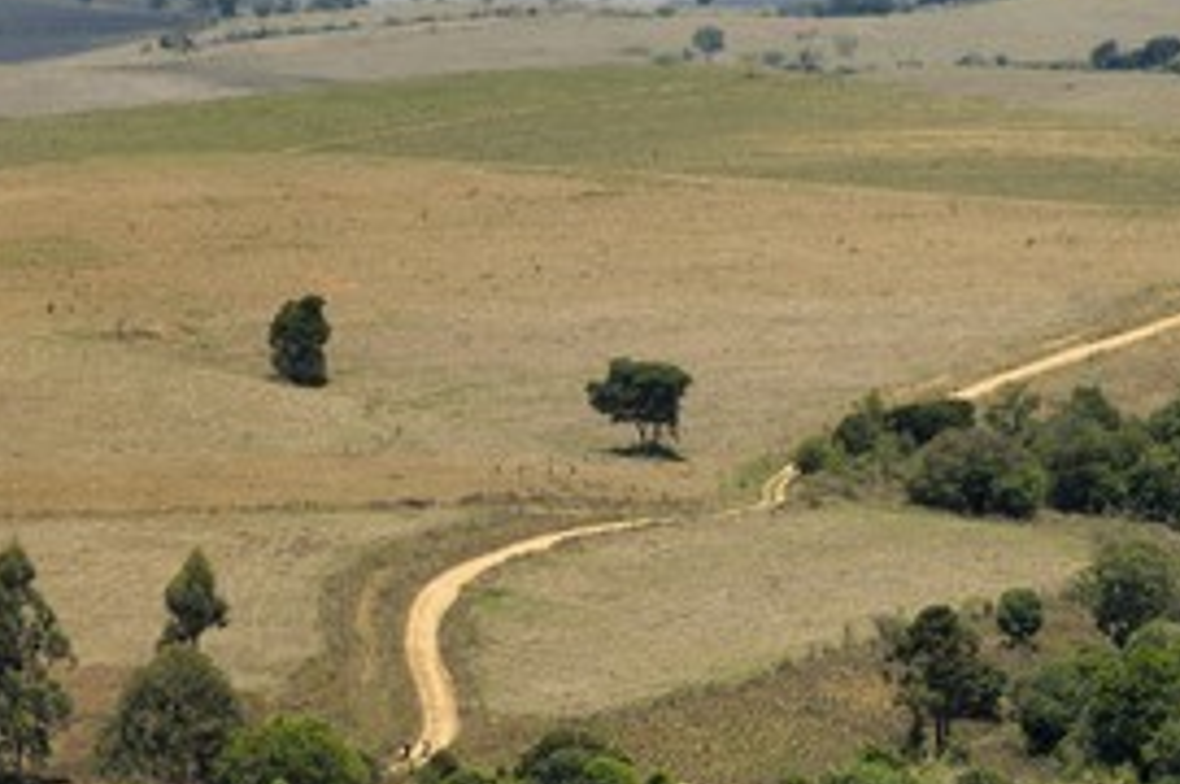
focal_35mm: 350
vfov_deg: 3.9
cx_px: 590
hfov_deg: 5.9
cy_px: 401
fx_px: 11458
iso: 100
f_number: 5.3
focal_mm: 150
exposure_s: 1/400
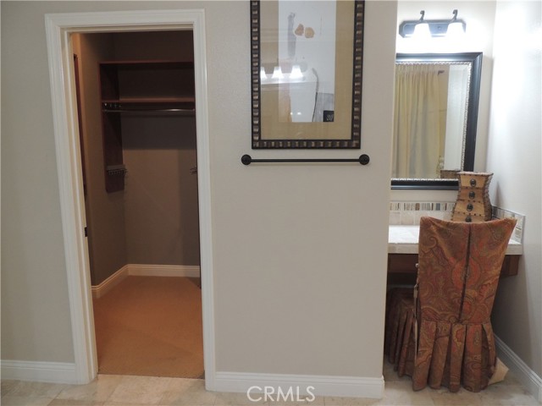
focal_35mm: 24
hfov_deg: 71.6
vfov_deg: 56.8
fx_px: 376
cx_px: 271
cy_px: 203
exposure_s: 1/30
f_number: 3
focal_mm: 4.3
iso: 400
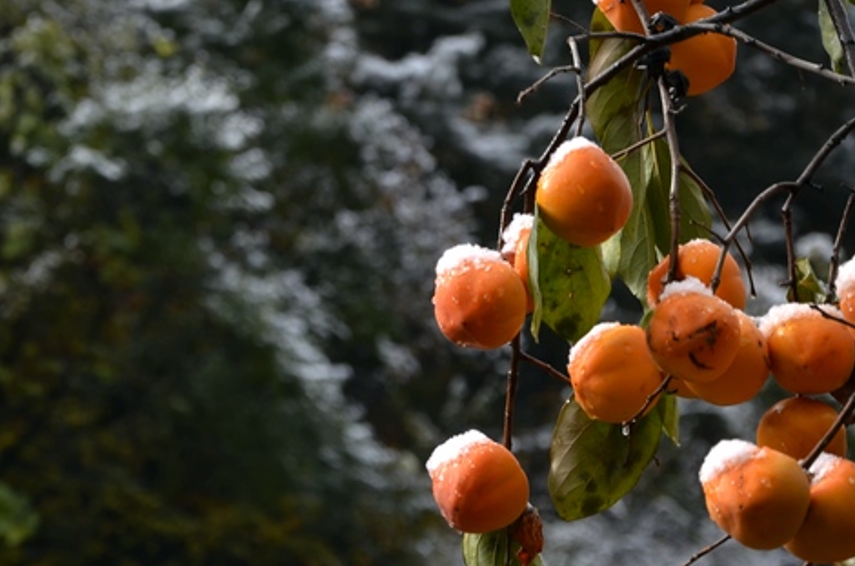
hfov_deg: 8.1
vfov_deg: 5.4
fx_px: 6037
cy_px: 370
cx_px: 407
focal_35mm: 255
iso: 160
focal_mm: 105
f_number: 7.1
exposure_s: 1/320
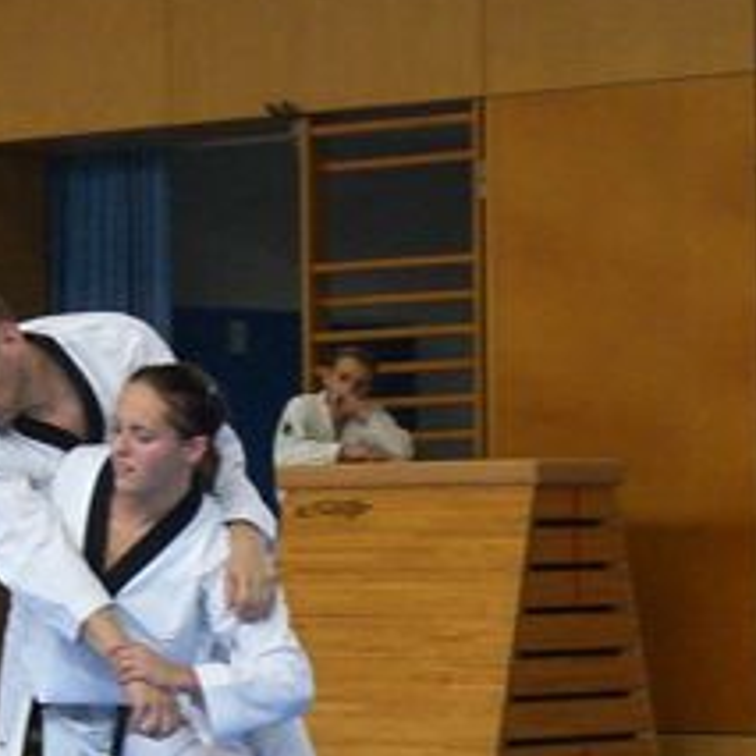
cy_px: 600
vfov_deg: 9.6
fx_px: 4472
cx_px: 146
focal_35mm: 181
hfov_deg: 9.6
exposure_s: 1/125
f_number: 4
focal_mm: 14.2
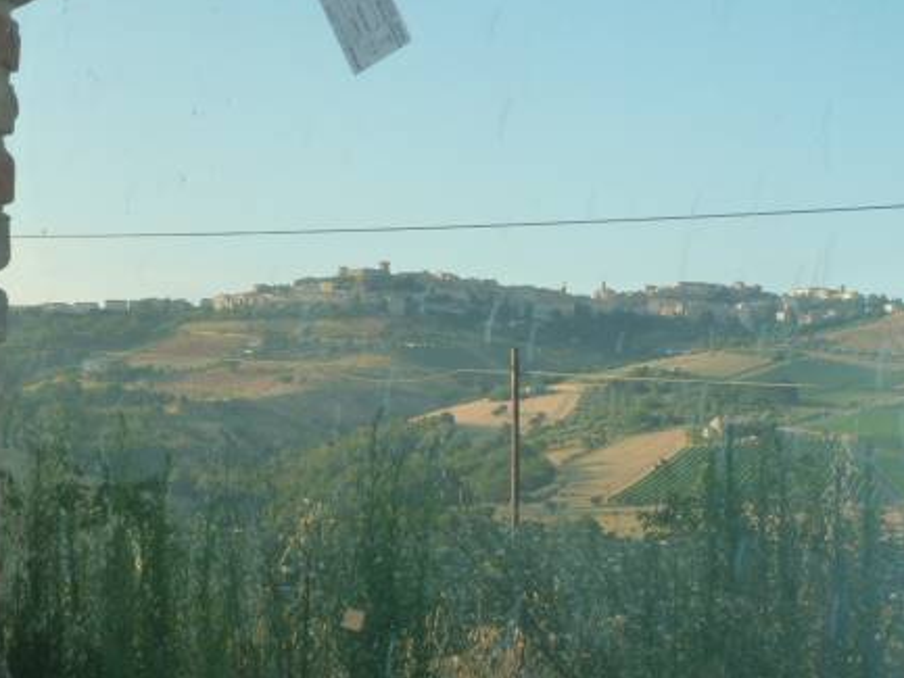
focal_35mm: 65
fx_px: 1698
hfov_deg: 29.8
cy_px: 282
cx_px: 491
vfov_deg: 22.6
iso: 125
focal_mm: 7.3
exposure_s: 1/250
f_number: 4
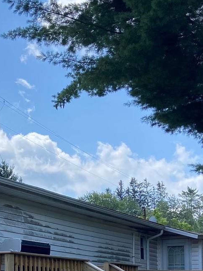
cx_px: -33
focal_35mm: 82
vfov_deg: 23.3
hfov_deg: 17.3
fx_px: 641
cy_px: 237
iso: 32
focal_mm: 4.25
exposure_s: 1/2268
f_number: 1.8
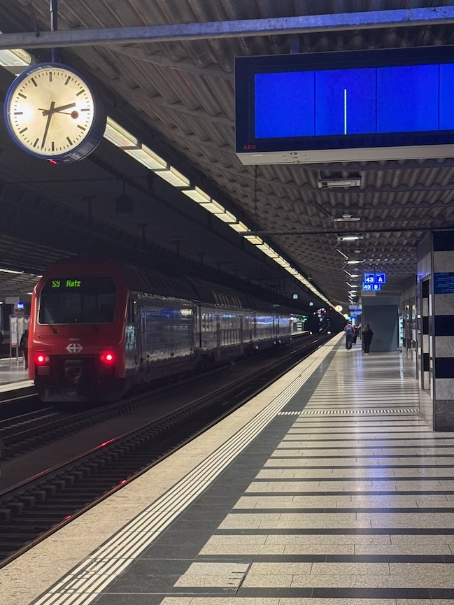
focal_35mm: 71
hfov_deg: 20.7
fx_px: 1241
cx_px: 150
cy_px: 354
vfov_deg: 27.4
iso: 250
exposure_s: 1/48
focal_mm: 6.76
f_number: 1.78
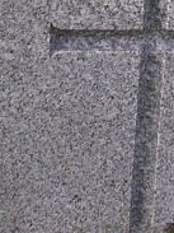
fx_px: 1114
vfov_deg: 11.4
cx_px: 174
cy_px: -124
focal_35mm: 166
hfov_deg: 8.9
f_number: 2.8
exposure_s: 1/340
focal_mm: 5.8
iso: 100
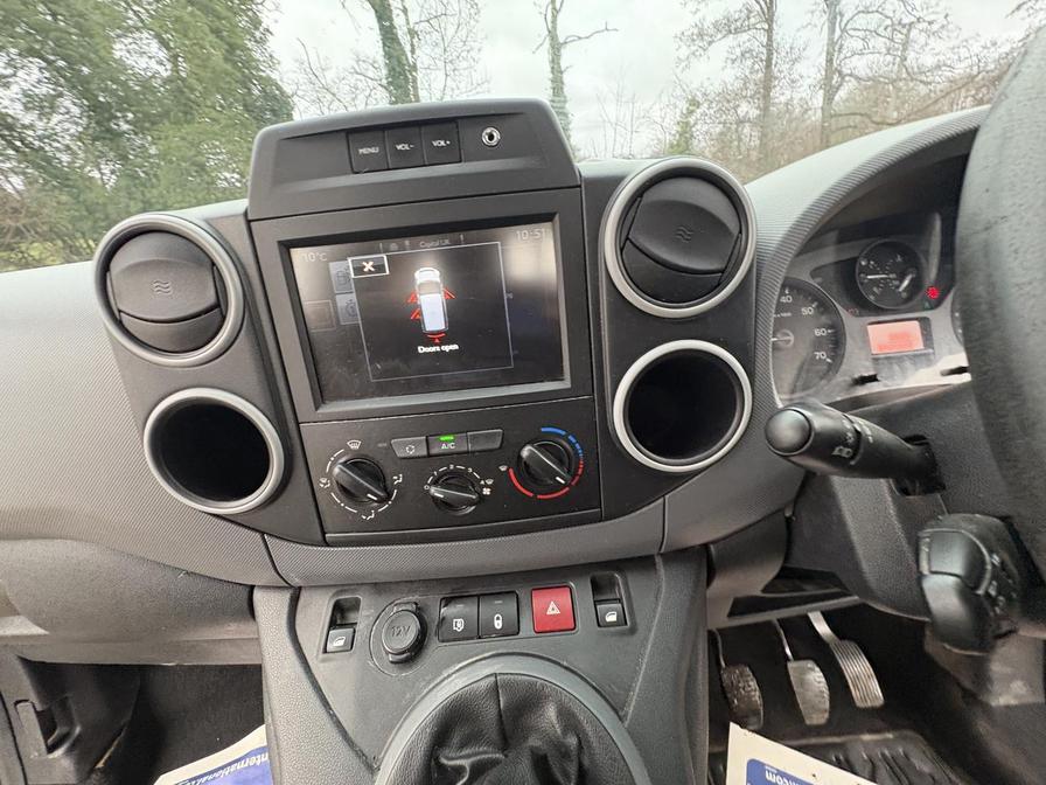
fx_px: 423
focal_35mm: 14
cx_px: 523
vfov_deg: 85.7
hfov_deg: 102.1
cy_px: 392
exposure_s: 1/60
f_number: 2.2
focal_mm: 2.22
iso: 400
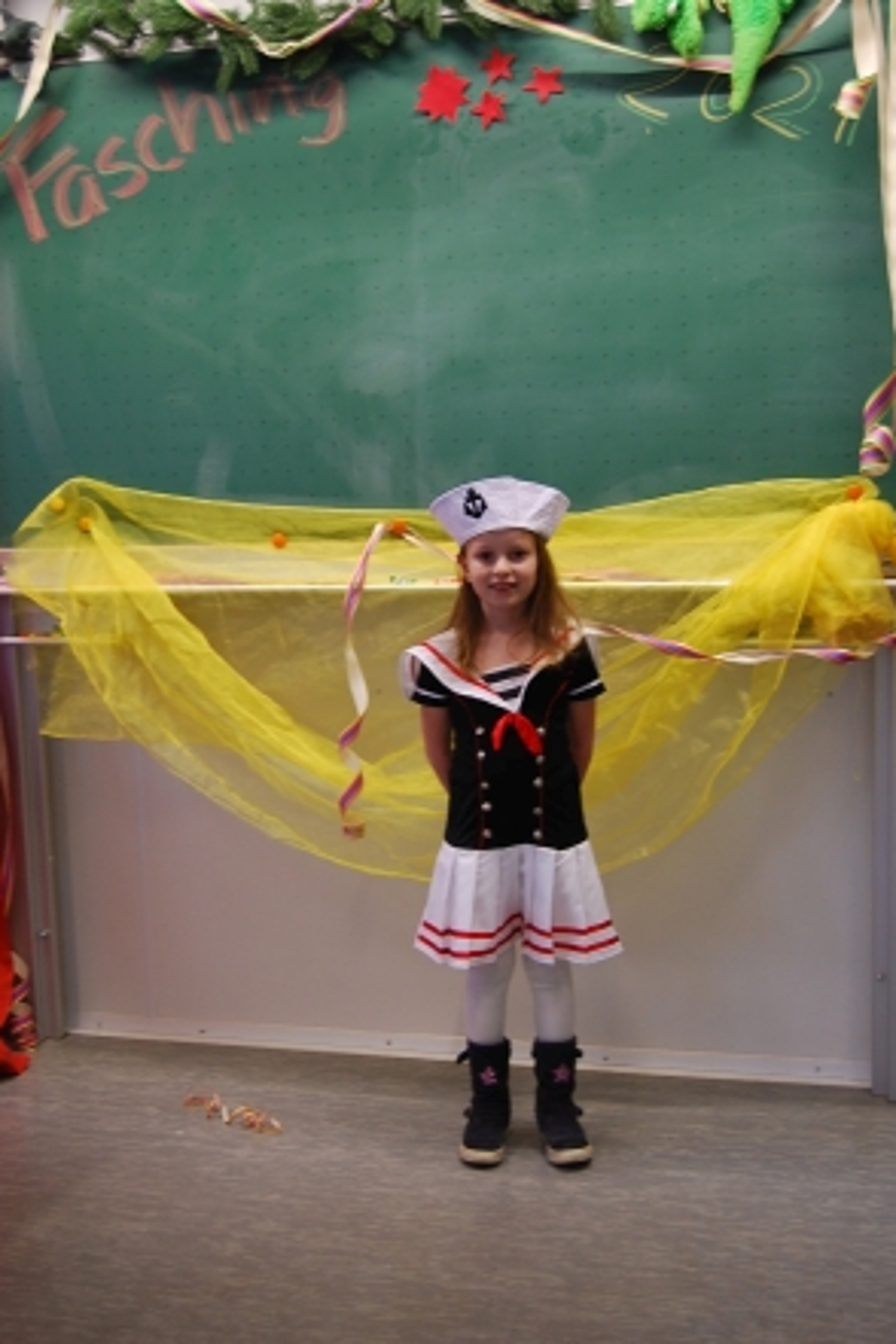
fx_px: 1774
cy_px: 674
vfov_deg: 41.5
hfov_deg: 28.4
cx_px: 453
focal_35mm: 48
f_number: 4.5
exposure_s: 1/40
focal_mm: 31
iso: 200
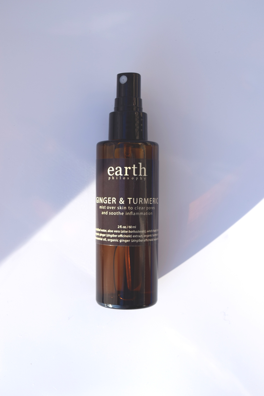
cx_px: 132
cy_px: 198
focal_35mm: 46
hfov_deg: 28.9
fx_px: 511
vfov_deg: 42.3
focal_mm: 31
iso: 200
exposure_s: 1/320
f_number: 7.1
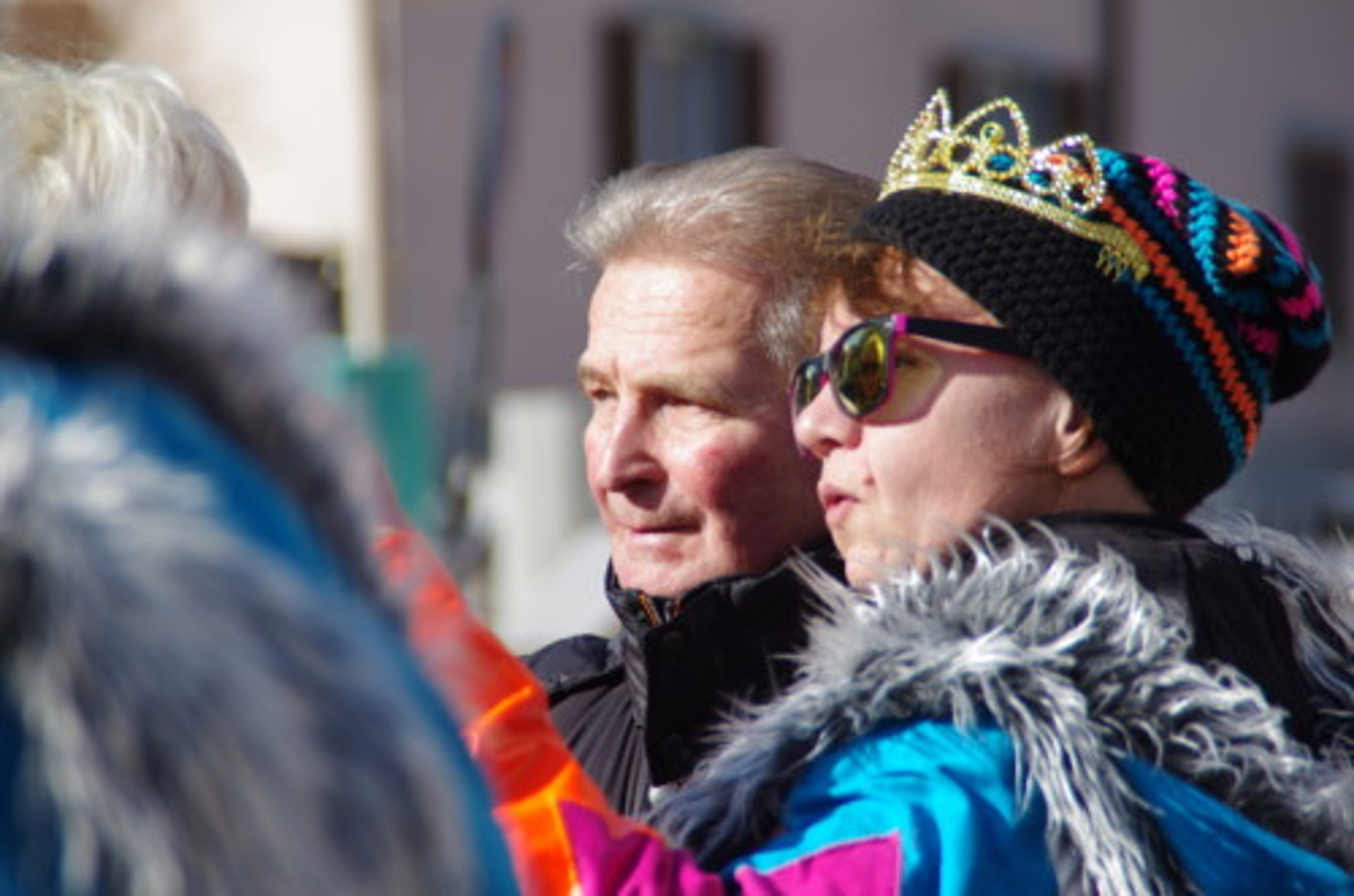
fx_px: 11258
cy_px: 448
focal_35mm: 300
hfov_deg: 6.9
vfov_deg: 4.6
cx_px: 677
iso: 100
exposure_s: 1/250
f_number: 6.3
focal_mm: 200
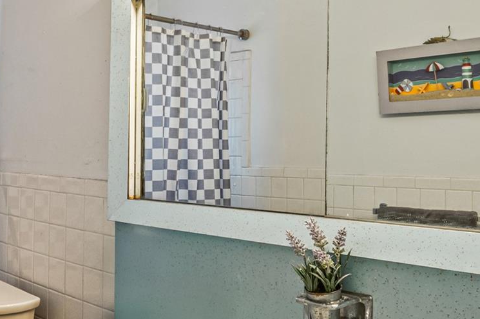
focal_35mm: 44
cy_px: 160
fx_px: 586
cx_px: 192
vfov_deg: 30.5
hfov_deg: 44.3
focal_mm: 16
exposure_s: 1/6
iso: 800
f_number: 14
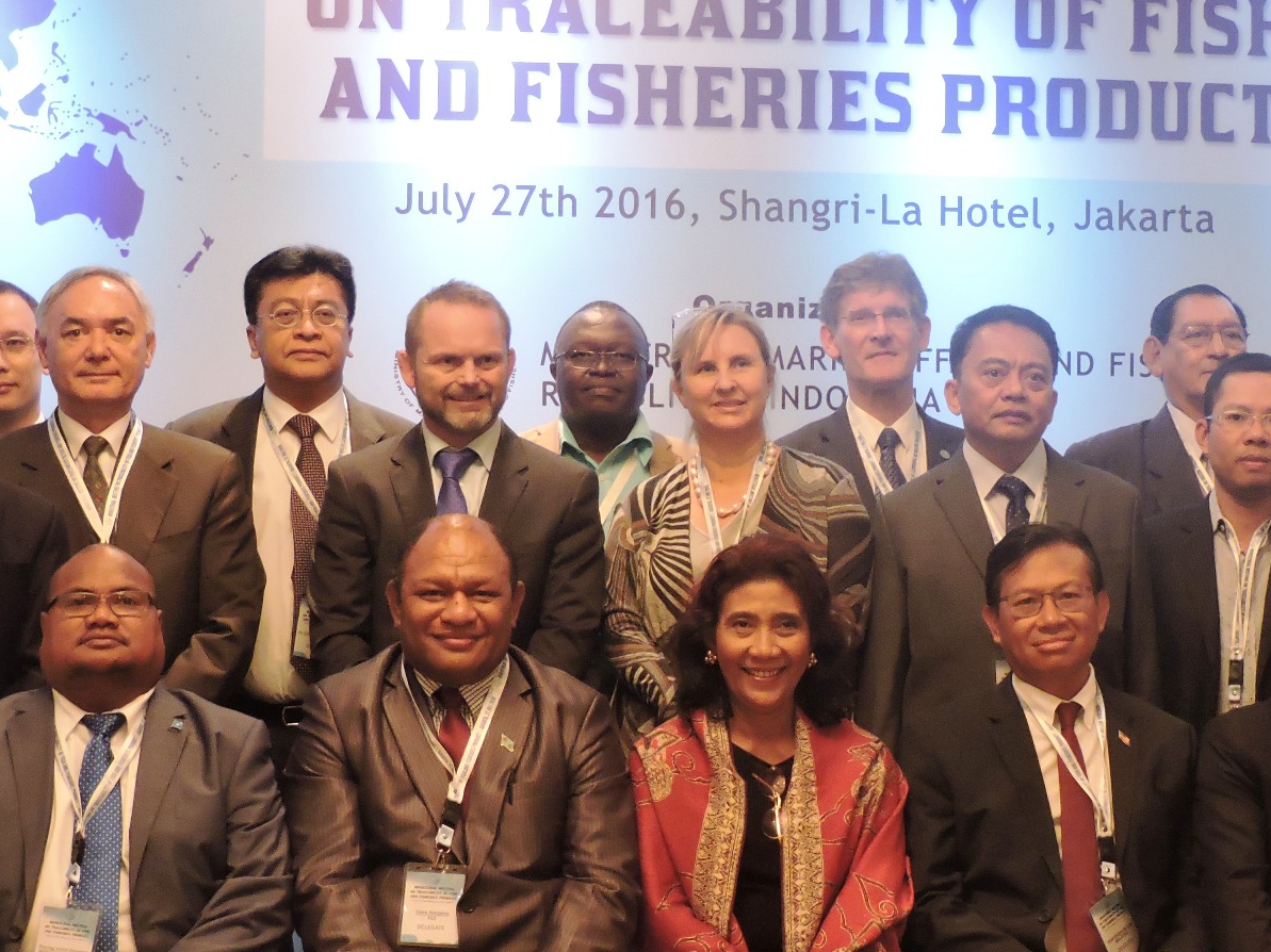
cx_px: 808
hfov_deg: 23.0
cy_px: 631
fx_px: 3120
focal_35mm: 85
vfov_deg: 17.3
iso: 800
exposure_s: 1/15
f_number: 3.7
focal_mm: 9.8
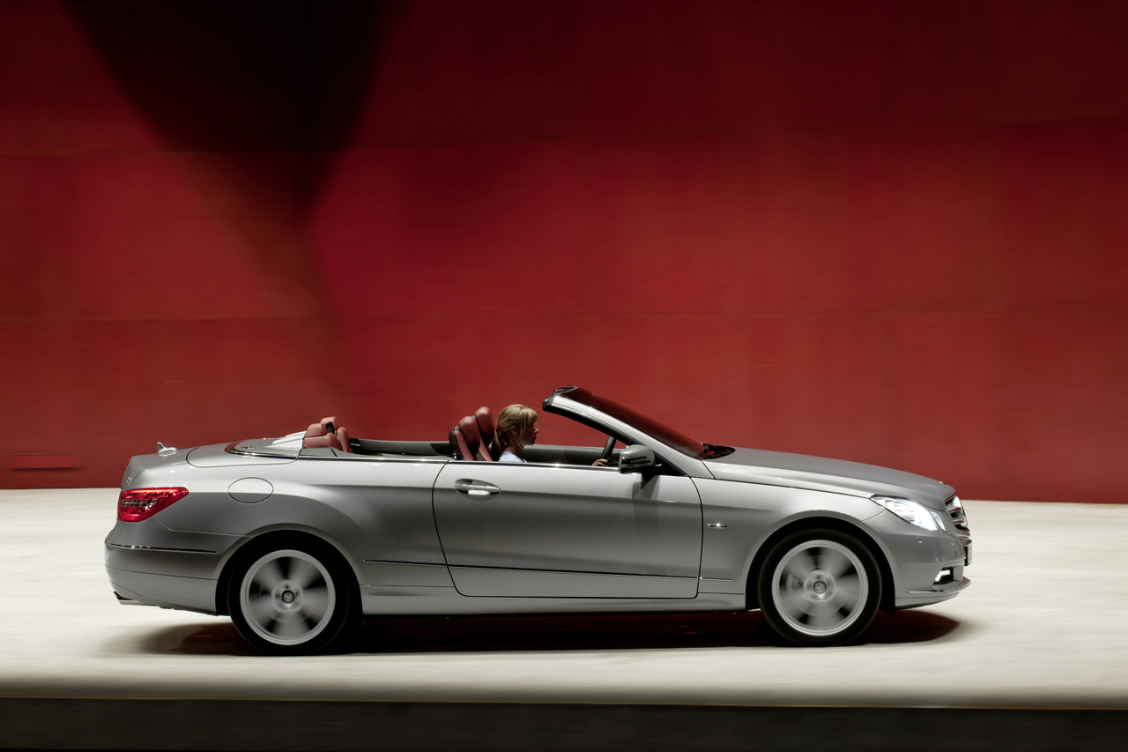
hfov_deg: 20.0
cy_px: 376
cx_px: 564
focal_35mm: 102
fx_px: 3195
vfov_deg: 13.4
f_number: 11
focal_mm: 102
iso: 100
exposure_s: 4
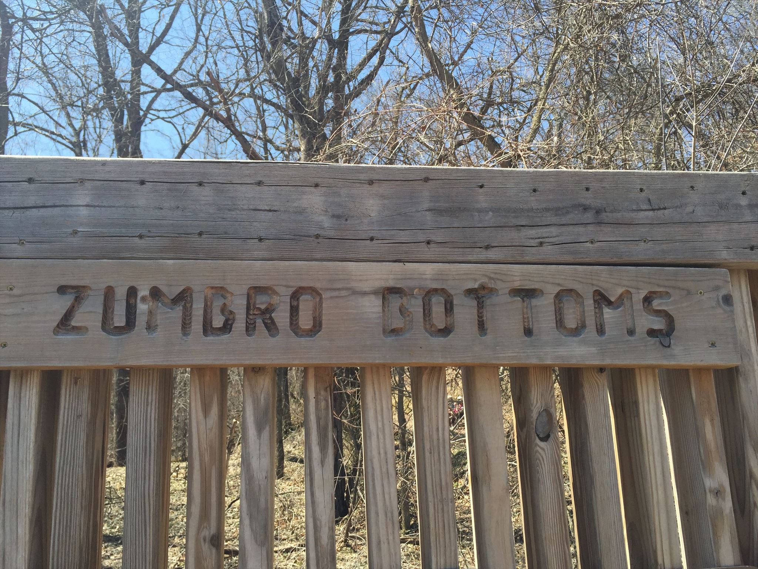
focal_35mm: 29
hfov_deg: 61.7
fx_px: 635
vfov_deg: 48.2
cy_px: 284
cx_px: 379
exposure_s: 1/824
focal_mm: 4.15
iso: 32
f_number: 2.2
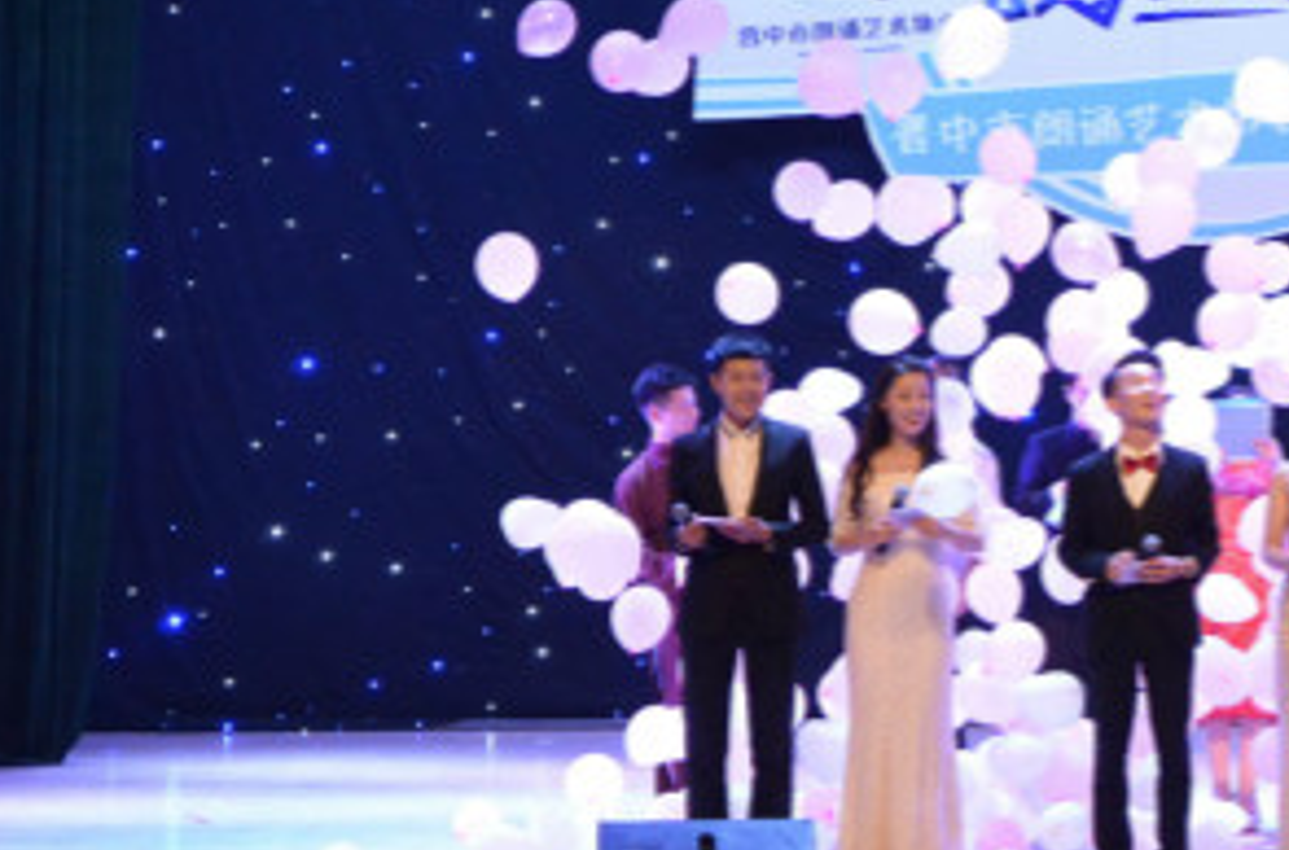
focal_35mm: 147
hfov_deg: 13.8
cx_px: 1289
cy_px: 103
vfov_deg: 9.2
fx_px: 5250
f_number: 5.6
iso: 5000
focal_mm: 45
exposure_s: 1/125
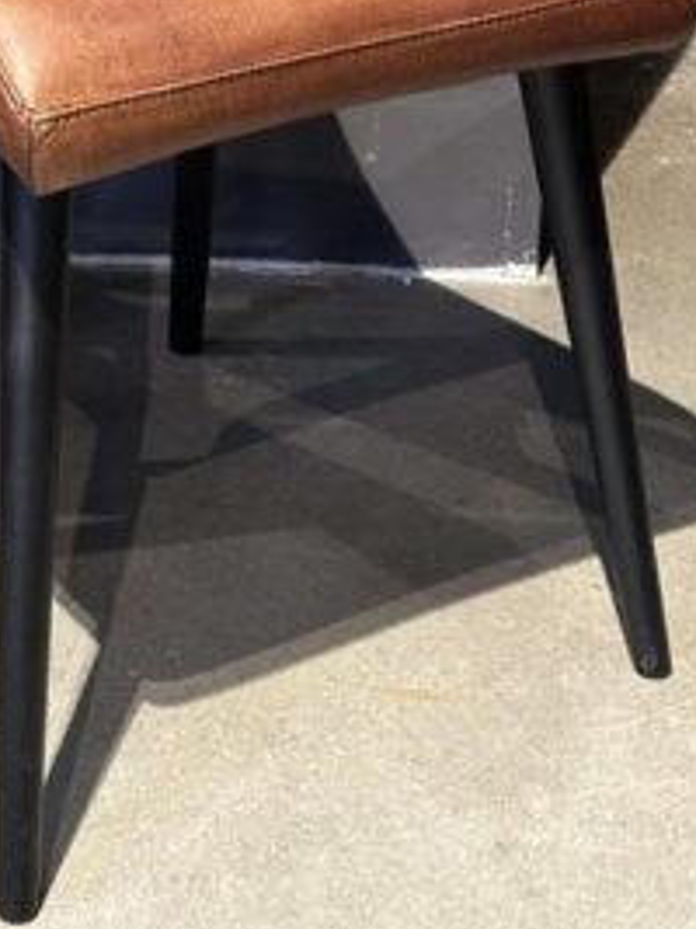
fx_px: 2763
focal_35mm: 103
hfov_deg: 14.2
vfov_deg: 18.5
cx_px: 97
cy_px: -26
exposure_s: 1/33
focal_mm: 6.86
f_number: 1.78
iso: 500
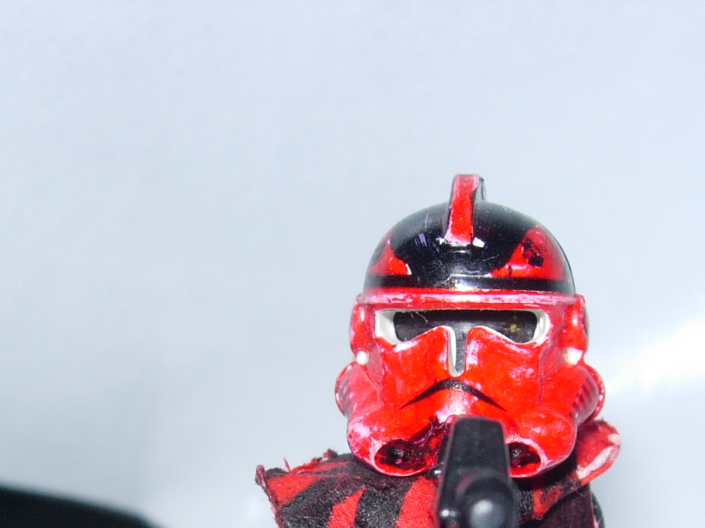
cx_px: 400
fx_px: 1873
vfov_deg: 15.5
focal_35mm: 92
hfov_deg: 21.3
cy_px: 633
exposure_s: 1/64
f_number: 4.8
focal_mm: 7.8
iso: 79
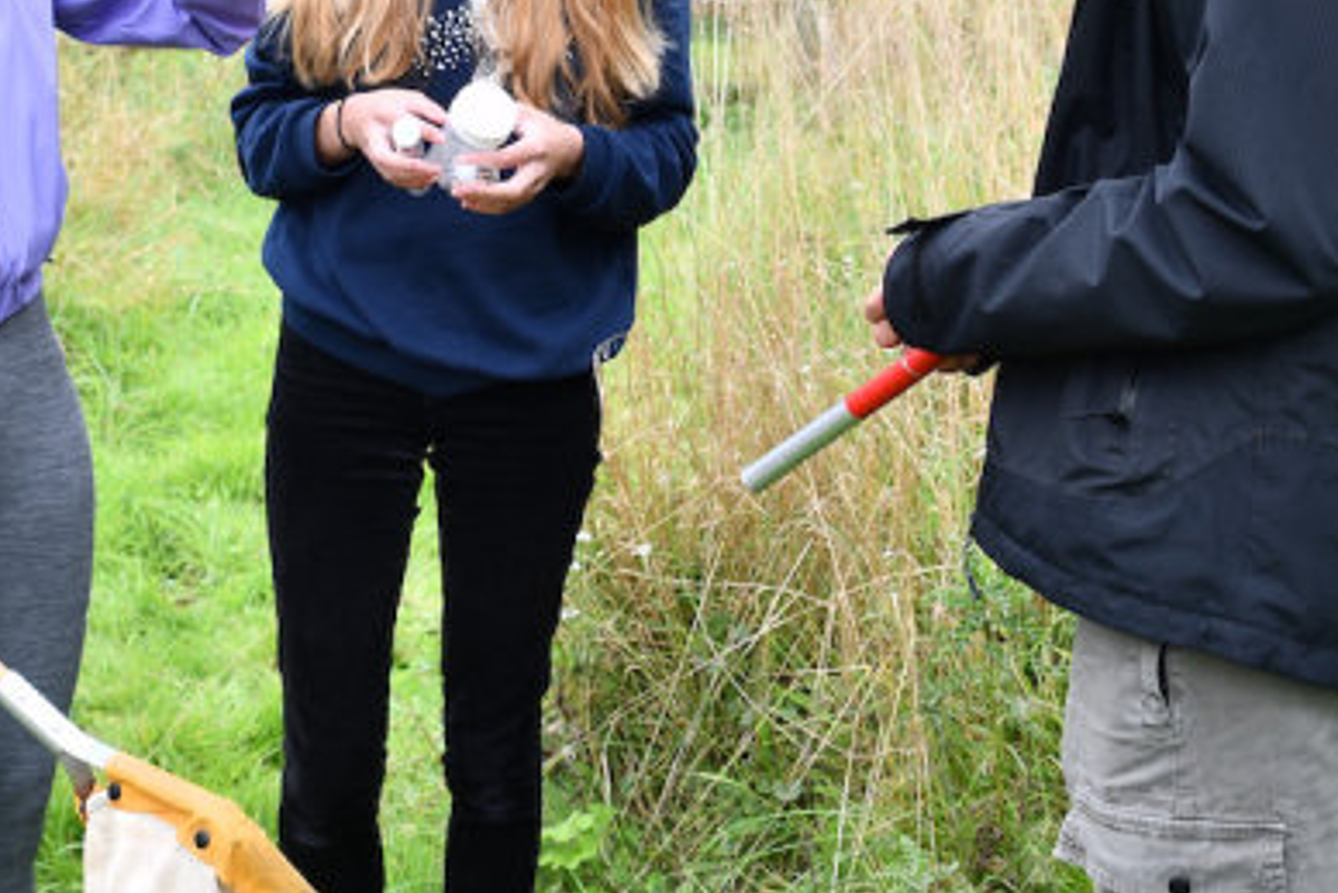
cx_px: 590
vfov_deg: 19.5
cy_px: 19
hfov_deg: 29.6
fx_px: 2528
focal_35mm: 68
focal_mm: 22
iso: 50
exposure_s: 1/80
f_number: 4.5
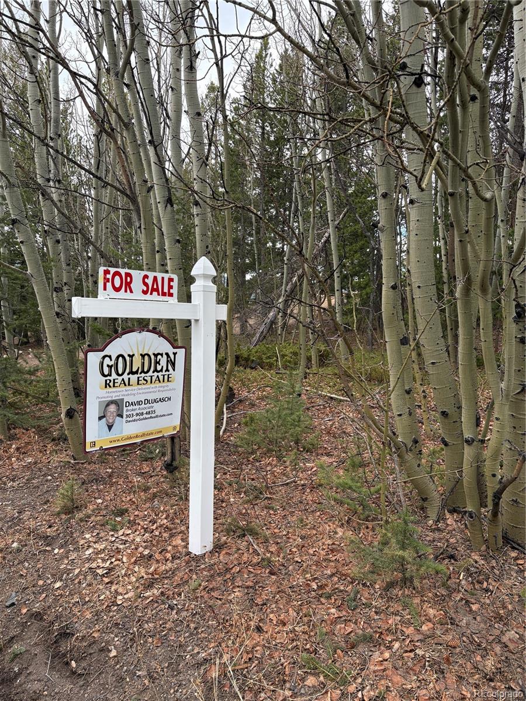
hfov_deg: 53.1
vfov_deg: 67.3
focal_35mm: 26
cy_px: 350
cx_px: 263
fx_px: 527
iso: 80
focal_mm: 5.96
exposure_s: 1/232
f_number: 1.6
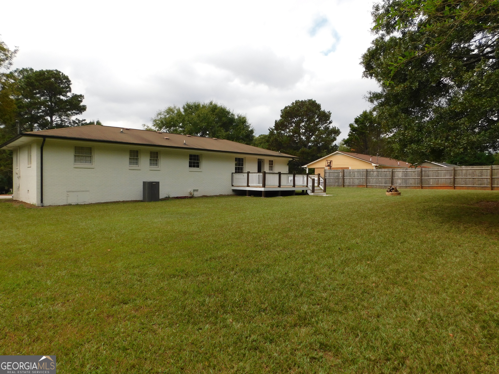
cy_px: 187
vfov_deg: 58.9
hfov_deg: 73.9
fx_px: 332
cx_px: 250
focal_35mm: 23
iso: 125
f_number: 3
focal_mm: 4
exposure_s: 1/1250
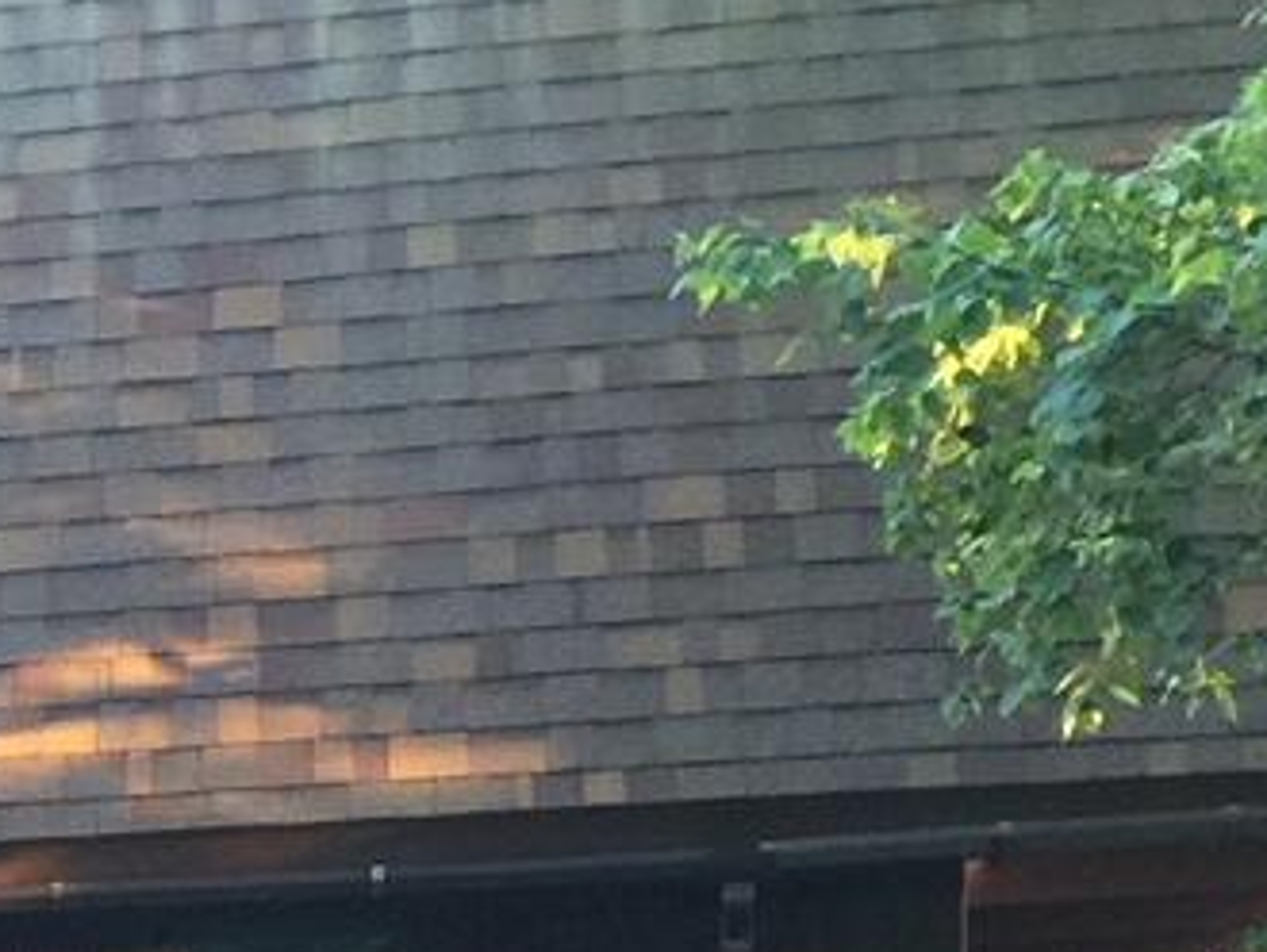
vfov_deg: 11.0
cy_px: 1854
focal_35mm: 123
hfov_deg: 13.8
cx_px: -1206
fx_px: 4505
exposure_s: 1/15
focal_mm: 4.15
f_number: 2.2
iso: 40
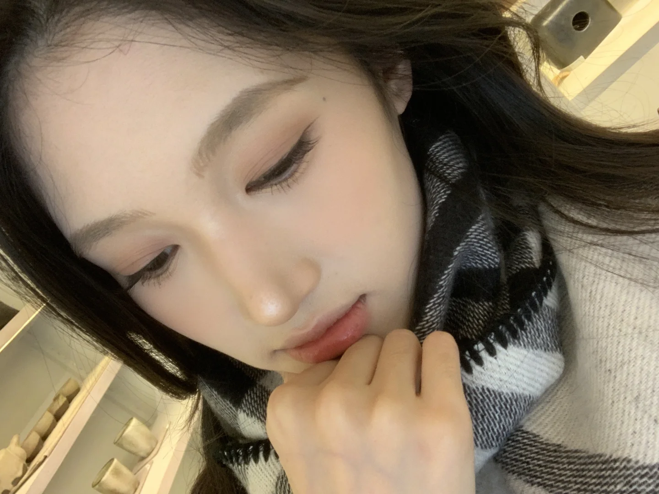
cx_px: 330
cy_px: 247
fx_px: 609
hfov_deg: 56.8
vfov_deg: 44.2
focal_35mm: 32
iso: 200
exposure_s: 1/60
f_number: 2.2
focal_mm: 2.87
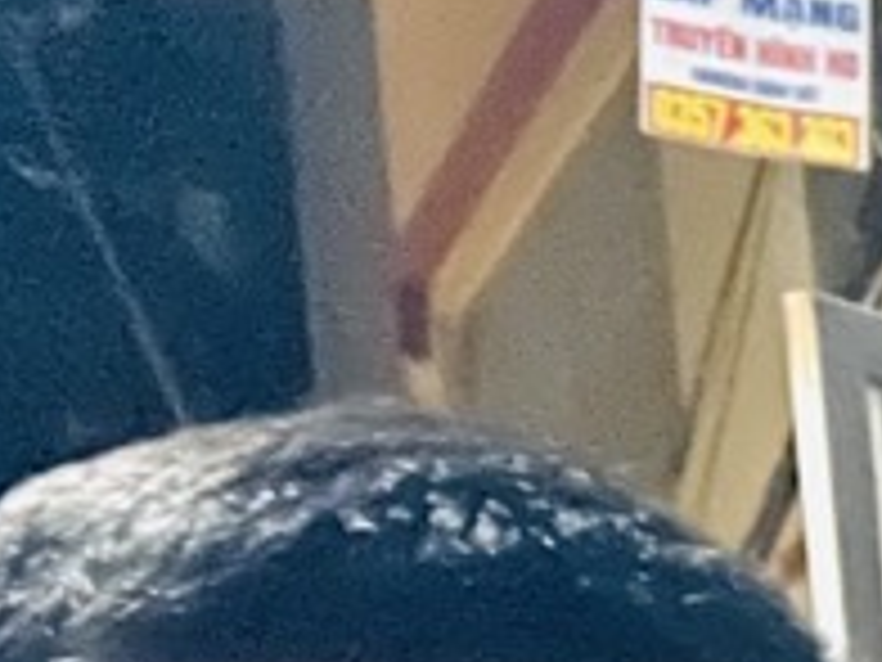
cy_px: 1558
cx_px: 2138
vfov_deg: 10.7
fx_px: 3058
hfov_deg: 12.6
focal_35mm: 120
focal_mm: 2.71
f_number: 2.2
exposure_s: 1/15
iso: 2000
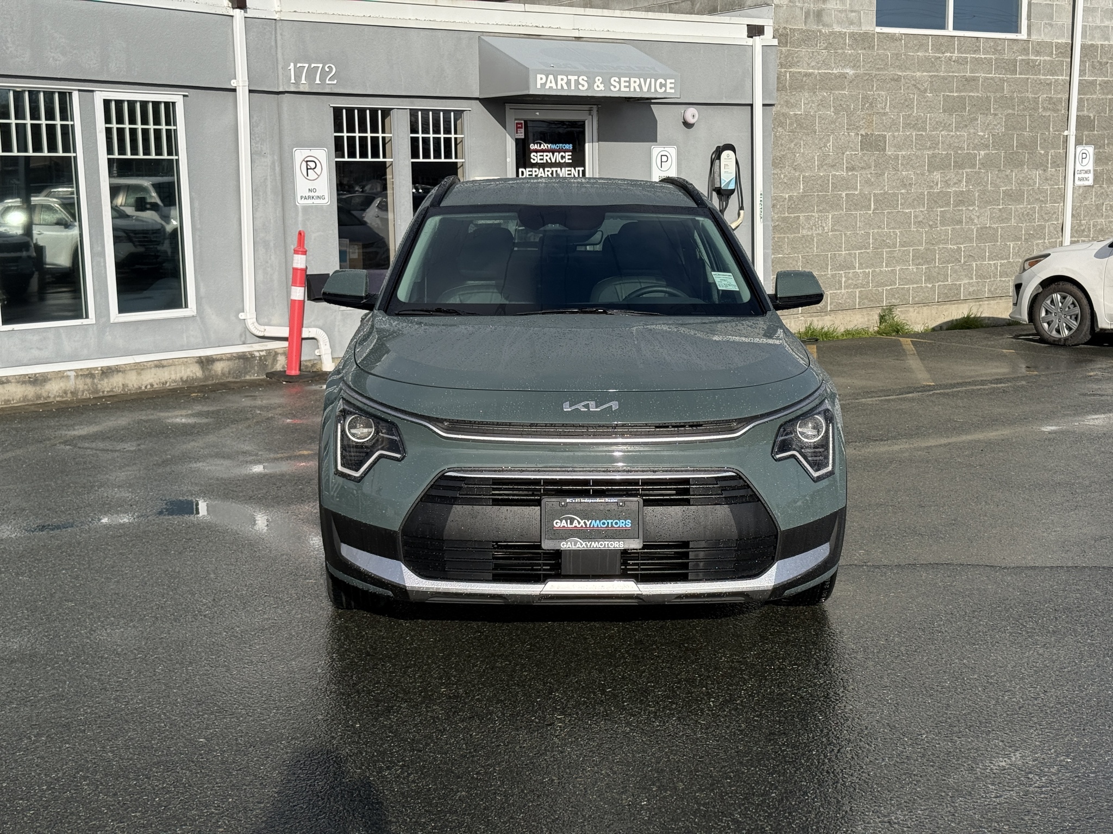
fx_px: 1543
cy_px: 417
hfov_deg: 39.7
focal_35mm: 48
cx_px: 556
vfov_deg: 30.3
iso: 64
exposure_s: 1/6536
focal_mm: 6.76
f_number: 1.78
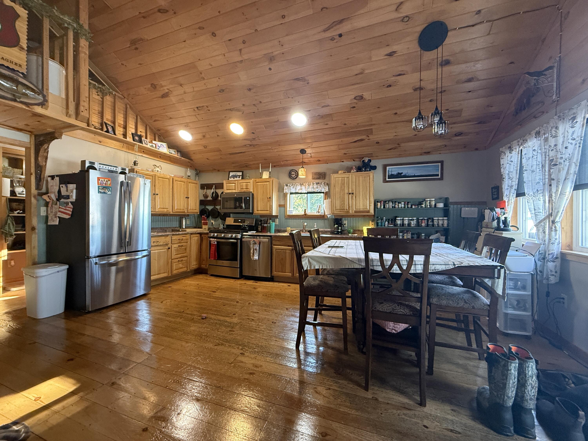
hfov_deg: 102.1
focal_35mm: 14
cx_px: 294
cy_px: 220
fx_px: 238
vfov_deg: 85.7
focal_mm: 2.22
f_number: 2.2
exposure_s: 1/60
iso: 400
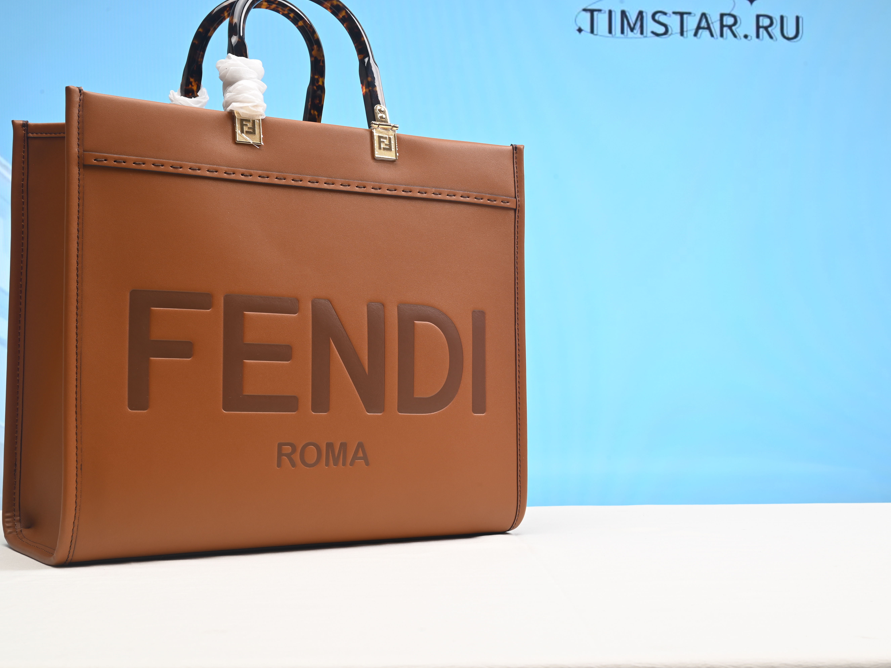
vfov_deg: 30.3
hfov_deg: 39.6
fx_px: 1235
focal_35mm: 48
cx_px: 486
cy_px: 334
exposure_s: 1/2
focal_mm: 44
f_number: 16
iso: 100
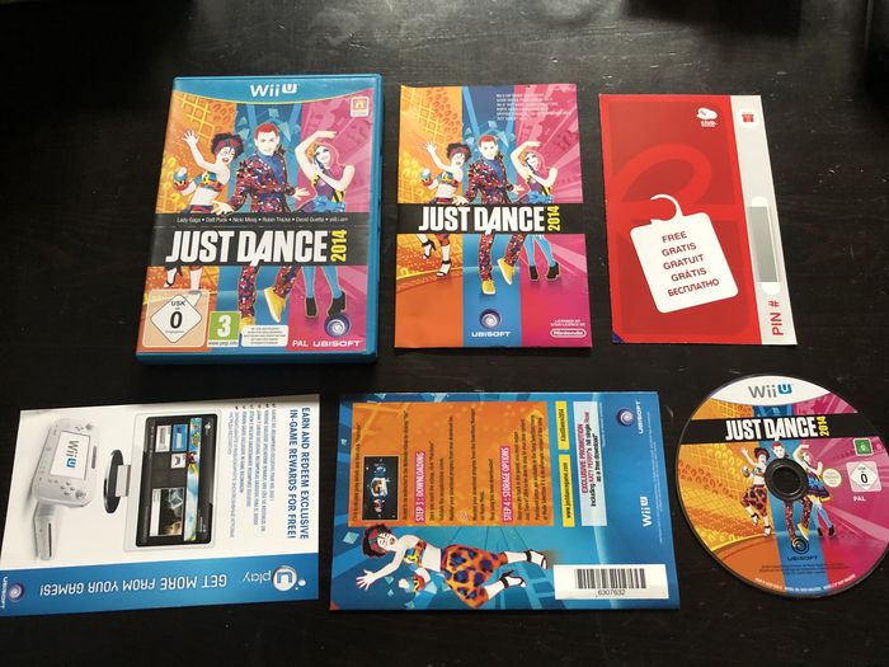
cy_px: 334
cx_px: 444
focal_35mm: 28
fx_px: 719
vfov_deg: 49.7
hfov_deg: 63.4
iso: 100
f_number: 1.8
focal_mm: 4
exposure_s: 1/9
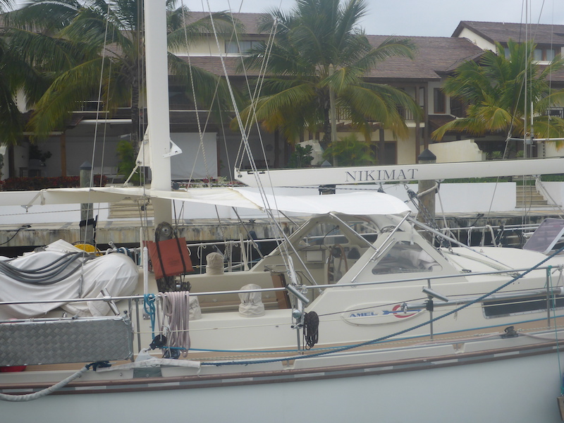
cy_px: 212
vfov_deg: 33.6
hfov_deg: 43.9
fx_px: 701
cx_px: 282
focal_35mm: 43
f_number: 4.2
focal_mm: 7.4
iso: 100
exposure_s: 1/250
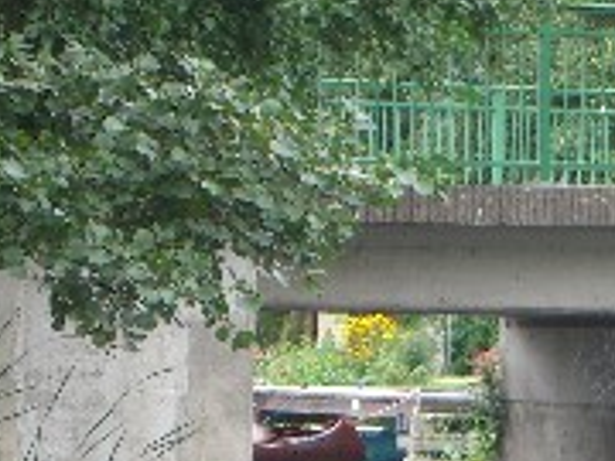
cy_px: 603
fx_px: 6556
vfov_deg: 4.0
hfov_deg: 5.3
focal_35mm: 369
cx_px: 822
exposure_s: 1/100
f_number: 5.1
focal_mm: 23.7
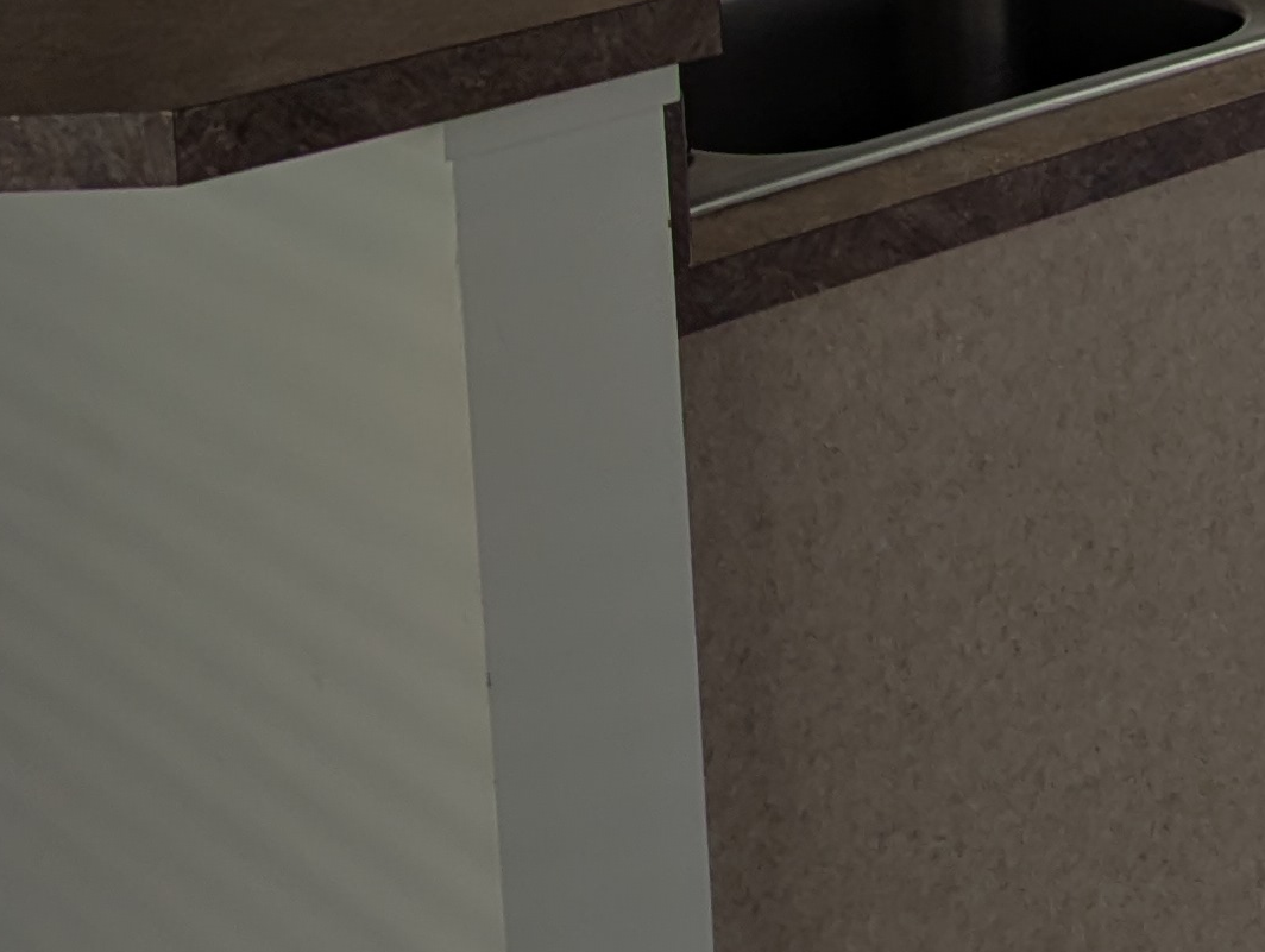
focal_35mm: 92
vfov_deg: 15.2
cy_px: -333
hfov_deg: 18.4
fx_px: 3367
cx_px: 1993
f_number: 1.85
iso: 69
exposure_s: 1/202
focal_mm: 6.81
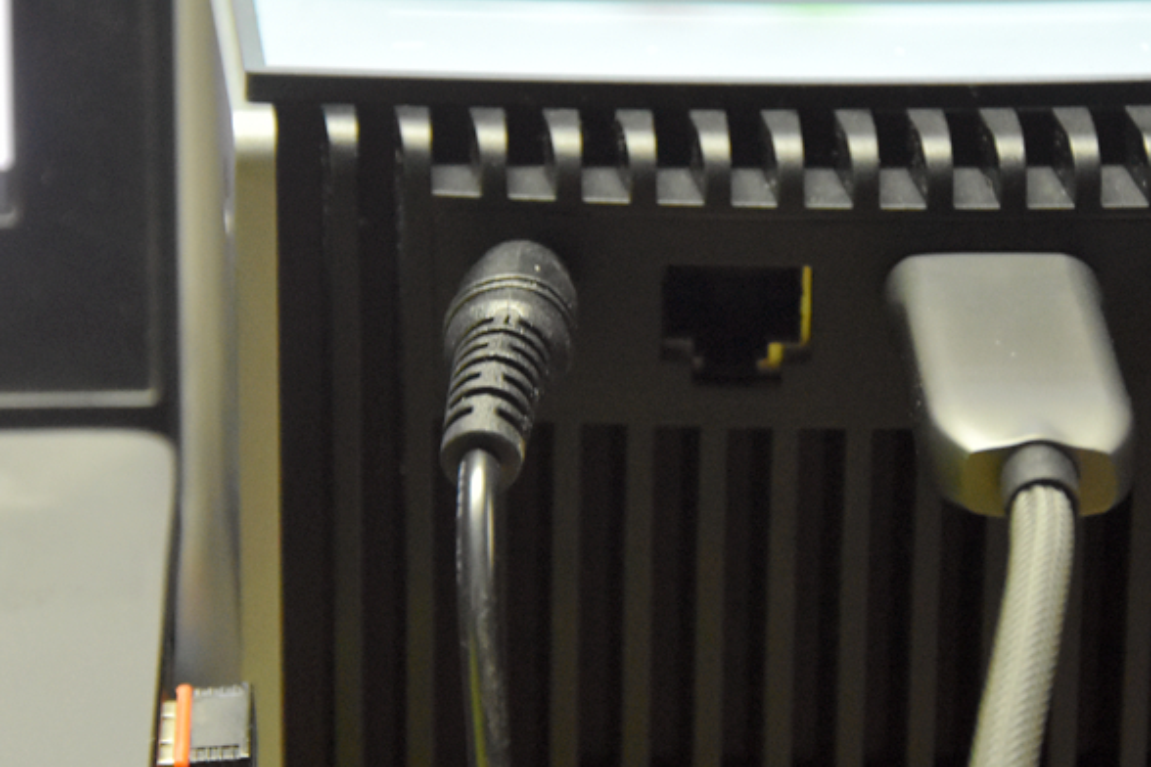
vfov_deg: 7.5
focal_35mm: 183
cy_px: 369
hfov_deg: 11.2
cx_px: 726
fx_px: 5850
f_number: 5.3
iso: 3200
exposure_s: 1/50
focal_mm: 70
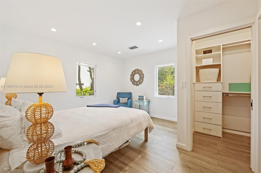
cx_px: 130
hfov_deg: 104.3
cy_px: 86
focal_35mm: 14
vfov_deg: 81.1
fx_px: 101
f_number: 8
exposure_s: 1/3
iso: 200
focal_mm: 14
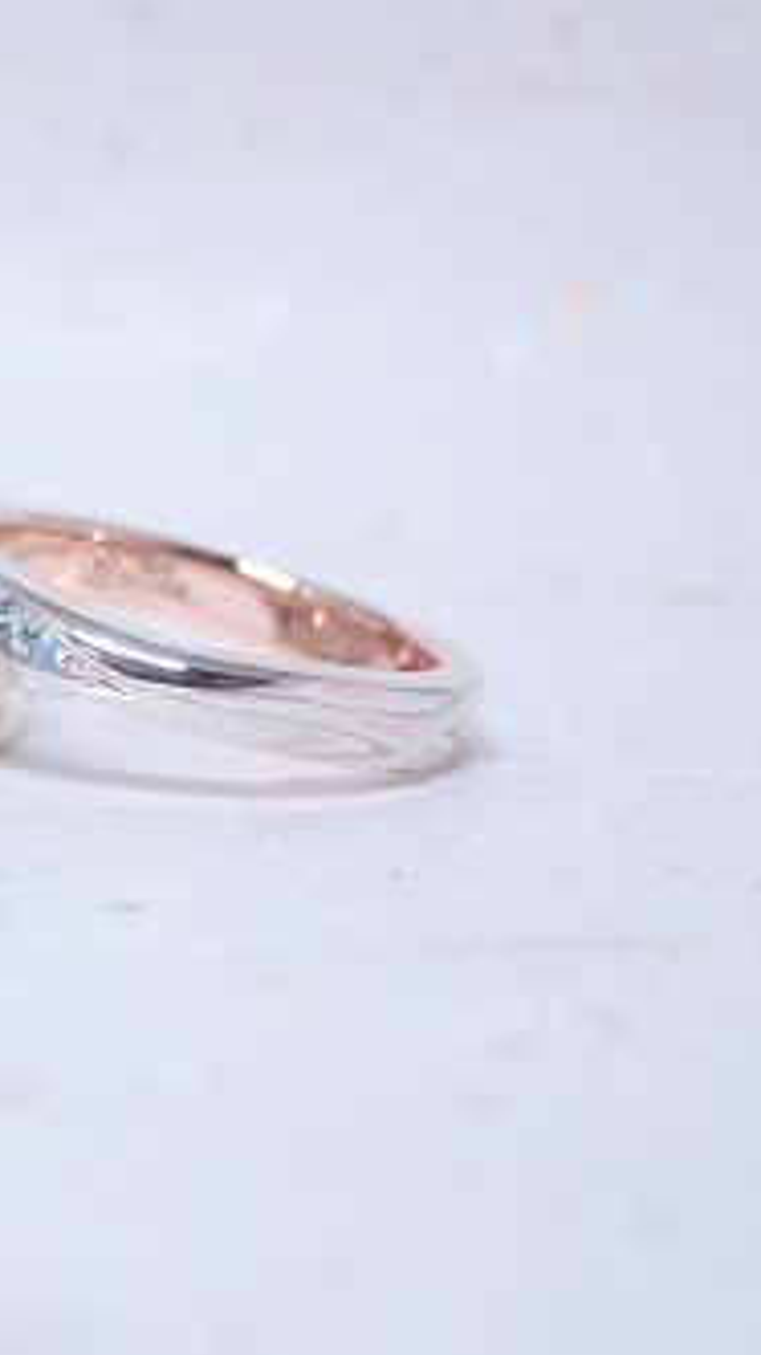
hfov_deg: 11.0
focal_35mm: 109
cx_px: -65
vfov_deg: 19.6
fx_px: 3915
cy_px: 673
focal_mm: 13.47
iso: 200
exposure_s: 1/80
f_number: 4.2
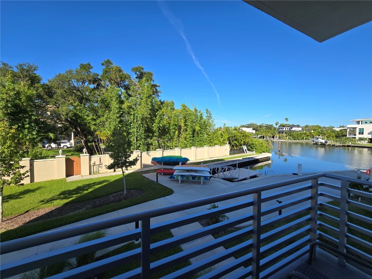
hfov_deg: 106.2
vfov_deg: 89.9
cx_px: 186
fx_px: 140
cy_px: 140
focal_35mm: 13
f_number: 2.2
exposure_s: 1/1517
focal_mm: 2.2
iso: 50
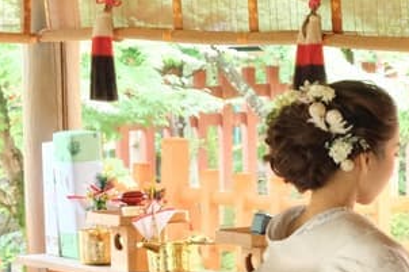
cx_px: 668
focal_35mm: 204
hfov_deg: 9.7
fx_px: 2316
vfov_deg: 6.7
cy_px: 233
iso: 3200
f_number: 5
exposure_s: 1/100
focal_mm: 37.6
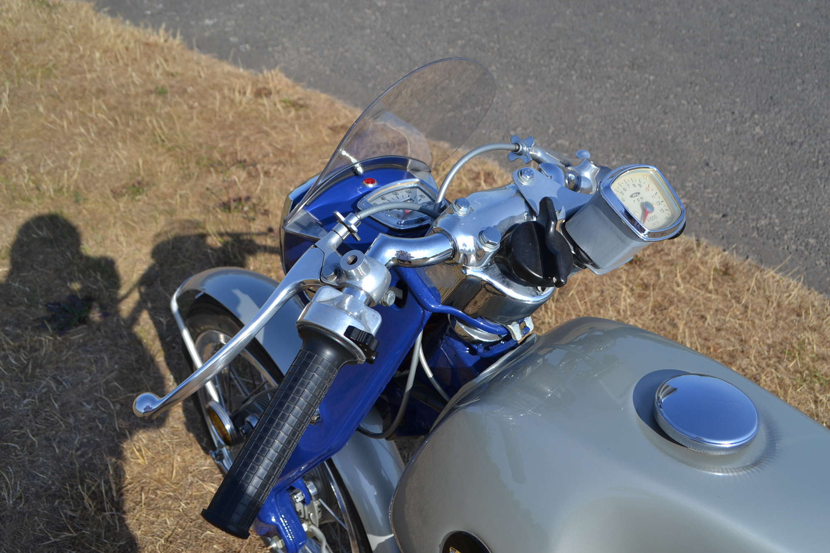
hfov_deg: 61.9
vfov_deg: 43.6
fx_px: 692
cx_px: 415
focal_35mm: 30
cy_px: 276
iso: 100
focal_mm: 20
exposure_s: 1/320
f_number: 9
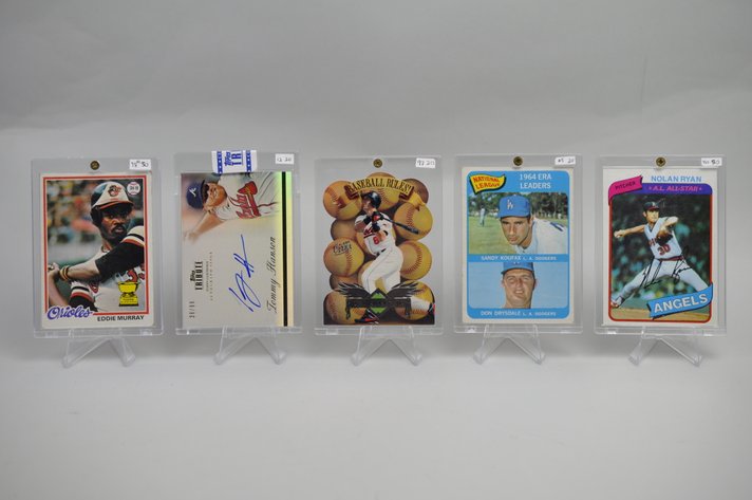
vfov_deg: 22.6
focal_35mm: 60
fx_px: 1252
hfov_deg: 33.4
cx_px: 376
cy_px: 250
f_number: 4.5
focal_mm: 40
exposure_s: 1/80
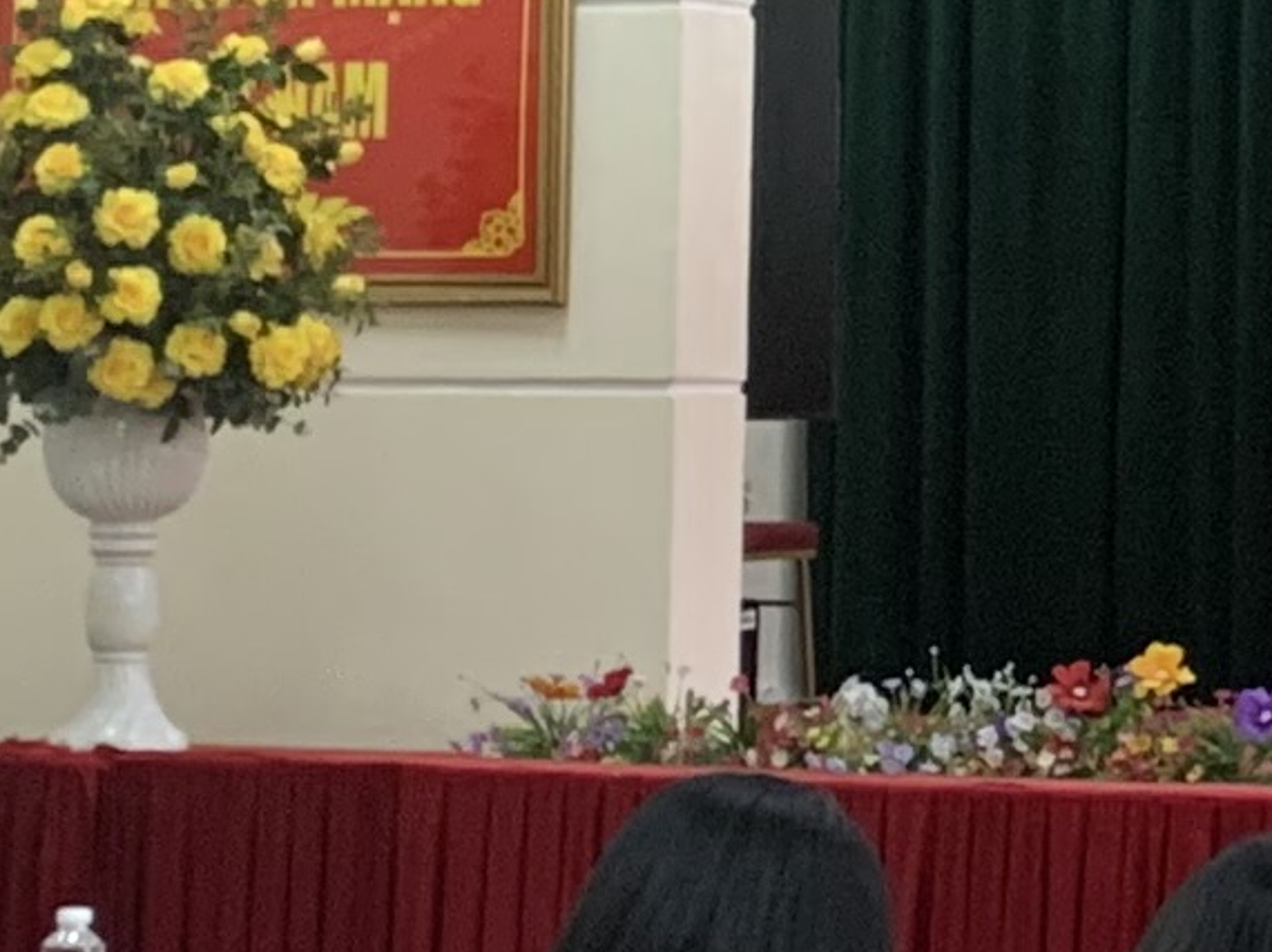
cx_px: 2087
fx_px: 6758
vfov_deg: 8.0
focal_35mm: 184
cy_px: 27
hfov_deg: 10.3
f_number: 1.8
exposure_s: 1/50
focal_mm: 4.25
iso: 125
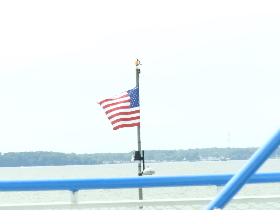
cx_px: 140
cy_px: 105
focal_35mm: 270
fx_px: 2184
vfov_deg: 5.5
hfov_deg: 7.3
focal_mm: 48.4
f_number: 7.7
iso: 1600
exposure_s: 1/2500
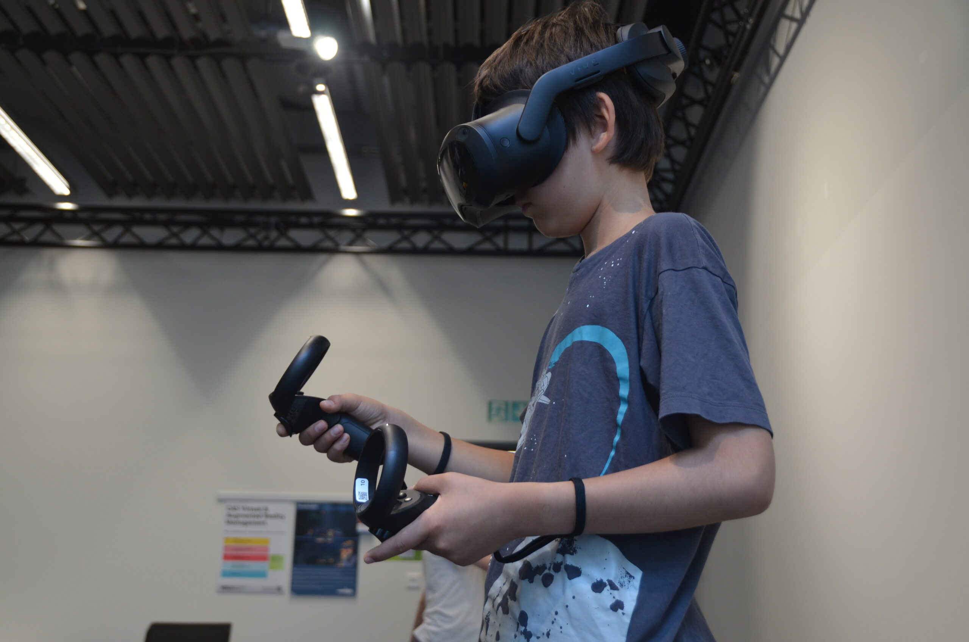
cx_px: 484
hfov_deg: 41.2
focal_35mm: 48
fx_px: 1289
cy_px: 321
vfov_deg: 28.0
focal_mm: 32
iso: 400
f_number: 4
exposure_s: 1/60
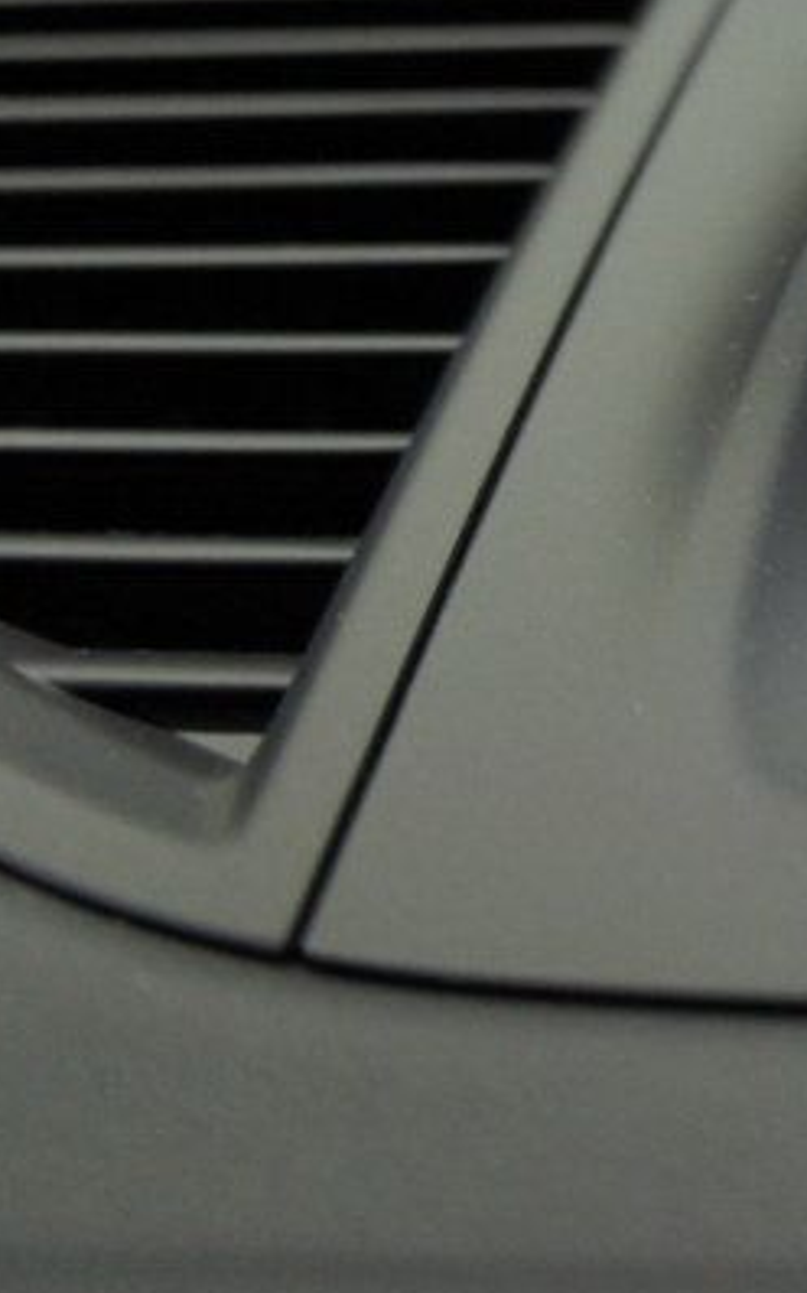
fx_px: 2499
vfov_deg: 28.3
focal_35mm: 71
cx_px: 1640
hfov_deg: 14.8
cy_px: 236
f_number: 3.5
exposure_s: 1/30
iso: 1000
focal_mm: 18
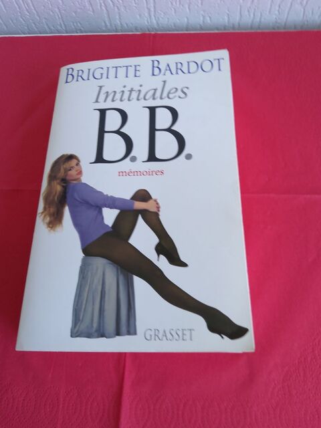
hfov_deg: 53.1
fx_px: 321
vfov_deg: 67.3
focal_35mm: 26
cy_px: 214
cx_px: 160
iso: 50
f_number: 2
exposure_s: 1/50
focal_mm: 3.08
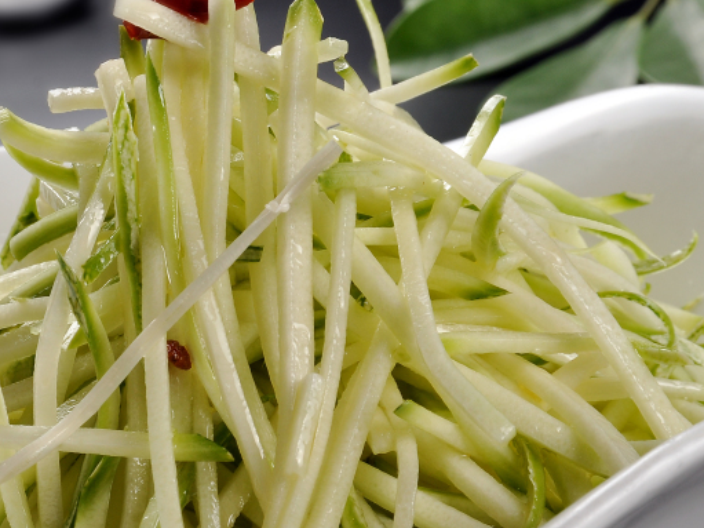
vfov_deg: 8.3
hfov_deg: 11.0
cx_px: 219
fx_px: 3640
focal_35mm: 179
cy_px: 343
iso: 200
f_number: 14
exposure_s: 1/125
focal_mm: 62
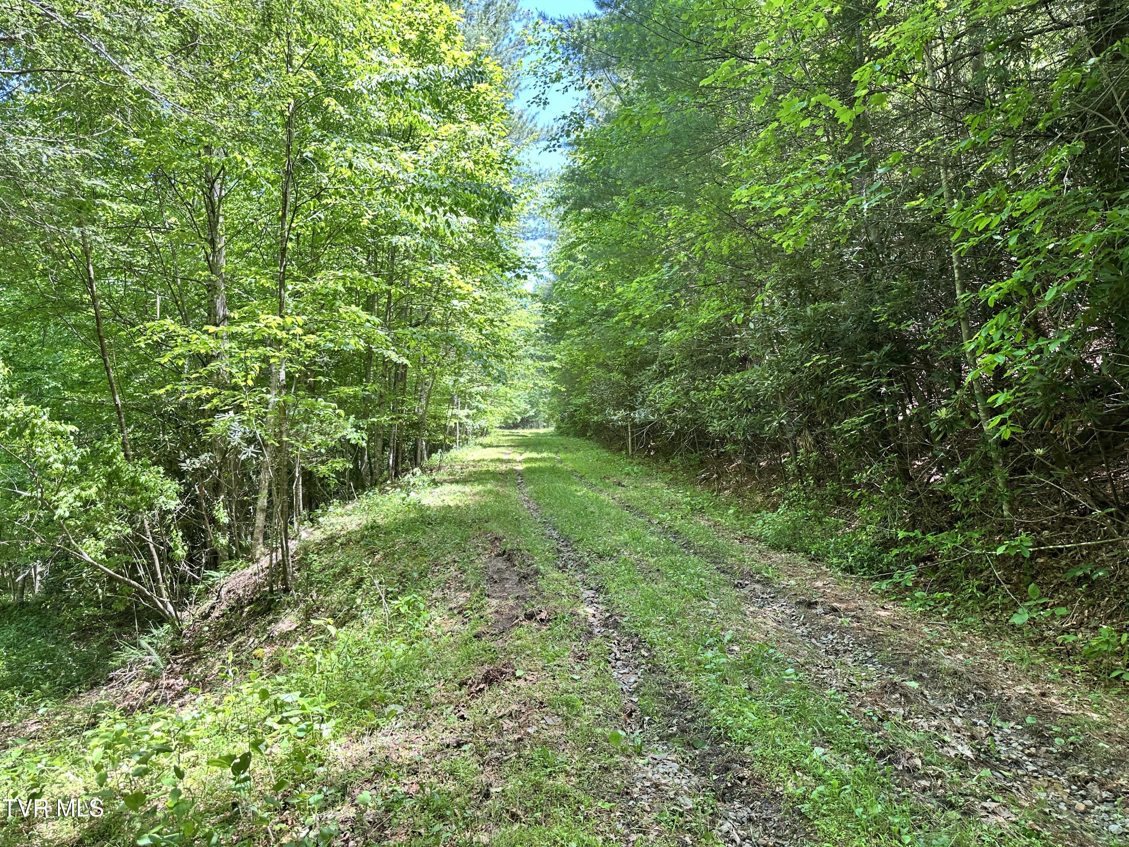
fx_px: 783
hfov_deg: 71.6
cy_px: 424
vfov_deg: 56.8
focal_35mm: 24
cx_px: 564
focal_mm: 6.86
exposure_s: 1/174
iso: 64
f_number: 1.78
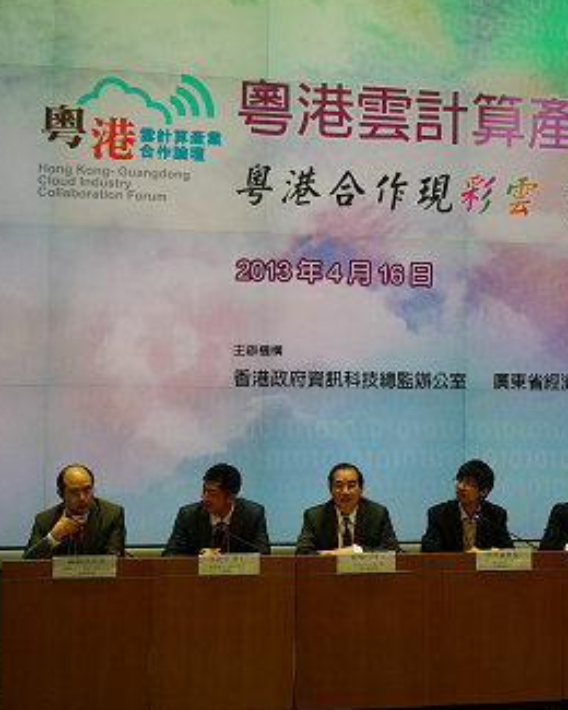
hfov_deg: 23.8
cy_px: 352
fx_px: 1318
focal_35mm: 63
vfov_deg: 30.1
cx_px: 478
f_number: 4.5
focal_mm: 29
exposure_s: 1/60
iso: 1000
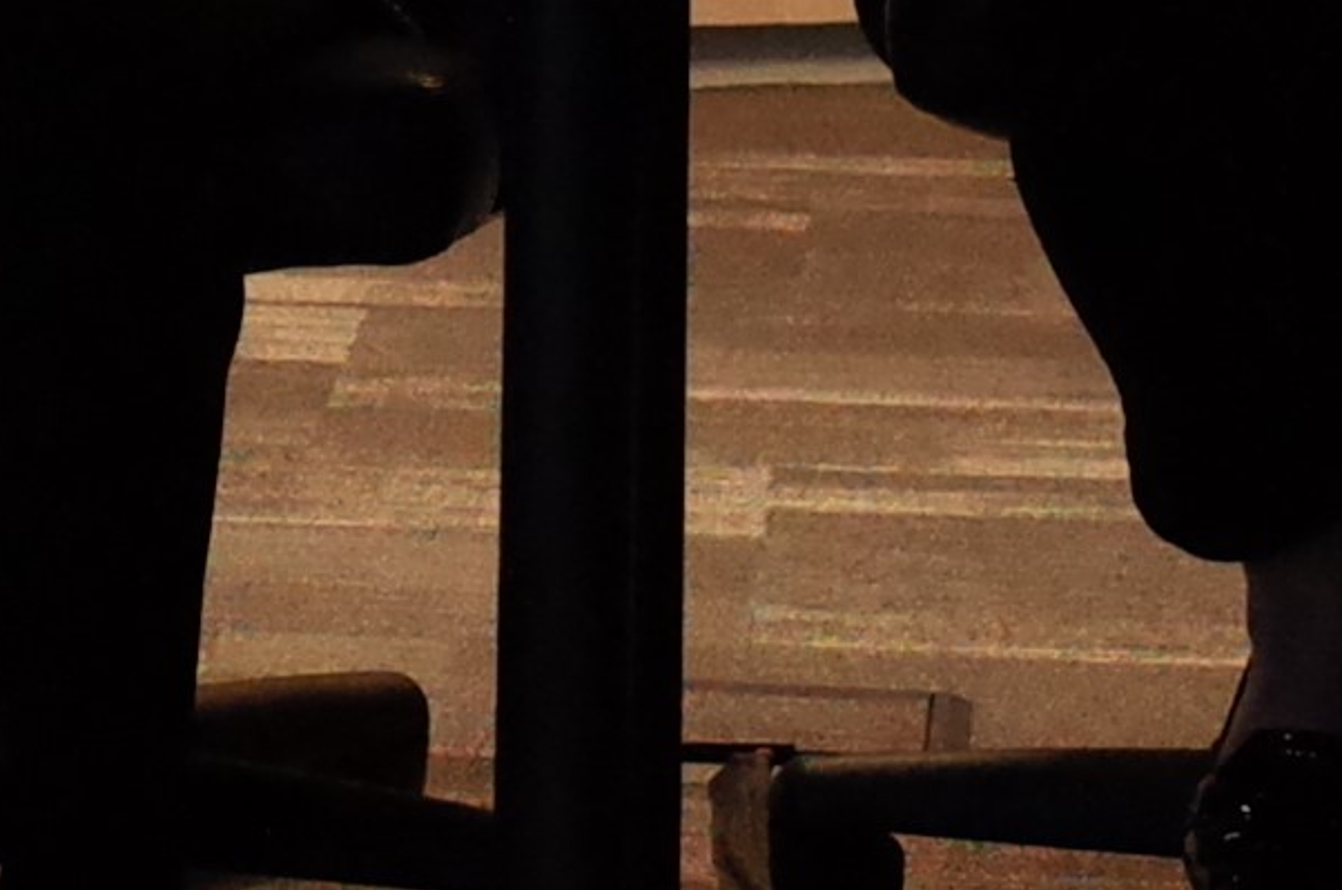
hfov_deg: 9.5
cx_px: -281
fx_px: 8000
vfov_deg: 6.1
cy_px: -1196
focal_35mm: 215
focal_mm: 18.3
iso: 1600
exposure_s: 1/200
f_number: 2.8
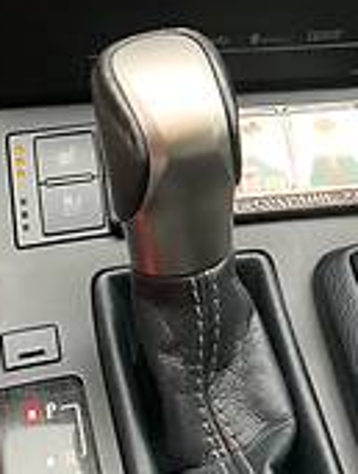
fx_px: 1250
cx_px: 316
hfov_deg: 16.1
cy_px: -89
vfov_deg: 20.2
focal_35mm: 91
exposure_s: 1/60
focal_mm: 4.2
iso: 320
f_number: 1.8
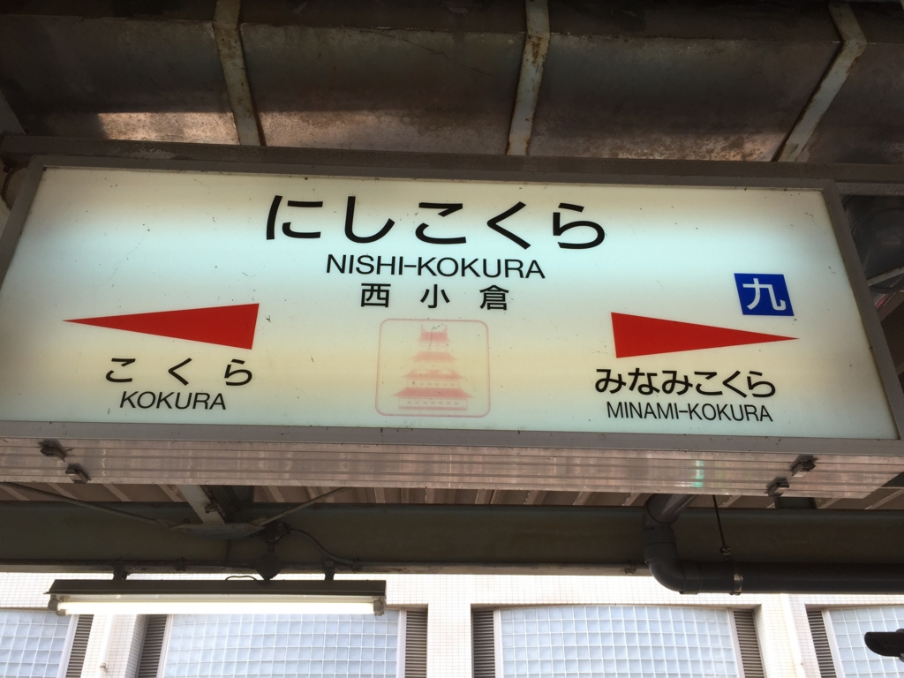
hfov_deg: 61.7
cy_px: 339
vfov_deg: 48.2
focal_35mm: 29
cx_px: 452
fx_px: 757
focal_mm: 4.15
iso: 32
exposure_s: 1/347
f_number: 2.2
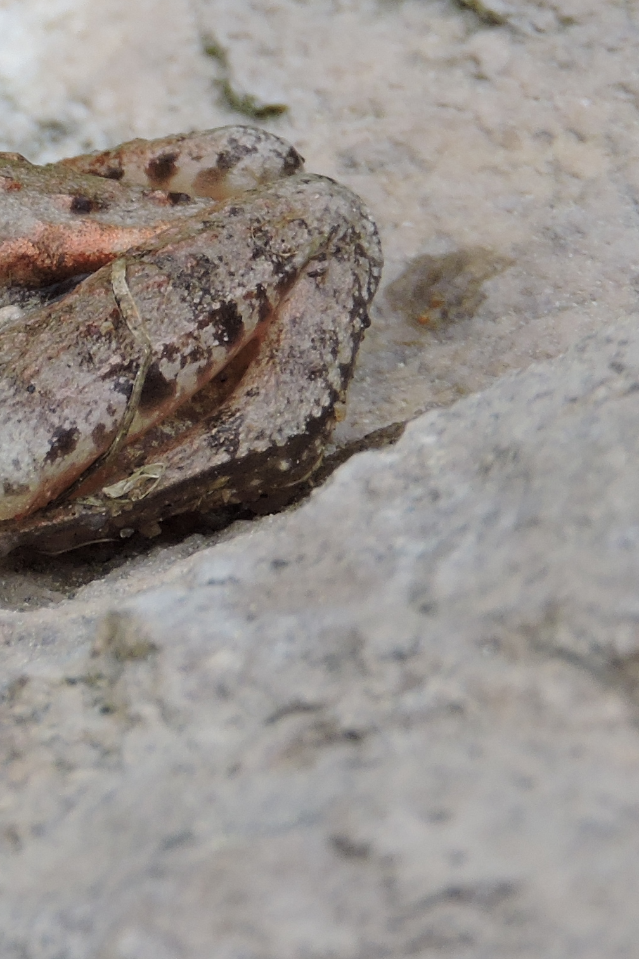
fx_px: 8017
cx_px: -615
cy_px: 321
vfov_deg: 6.8
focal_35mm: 301
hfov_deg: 4.5
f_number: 4.8
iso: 100
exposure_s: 1/125
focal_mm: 17
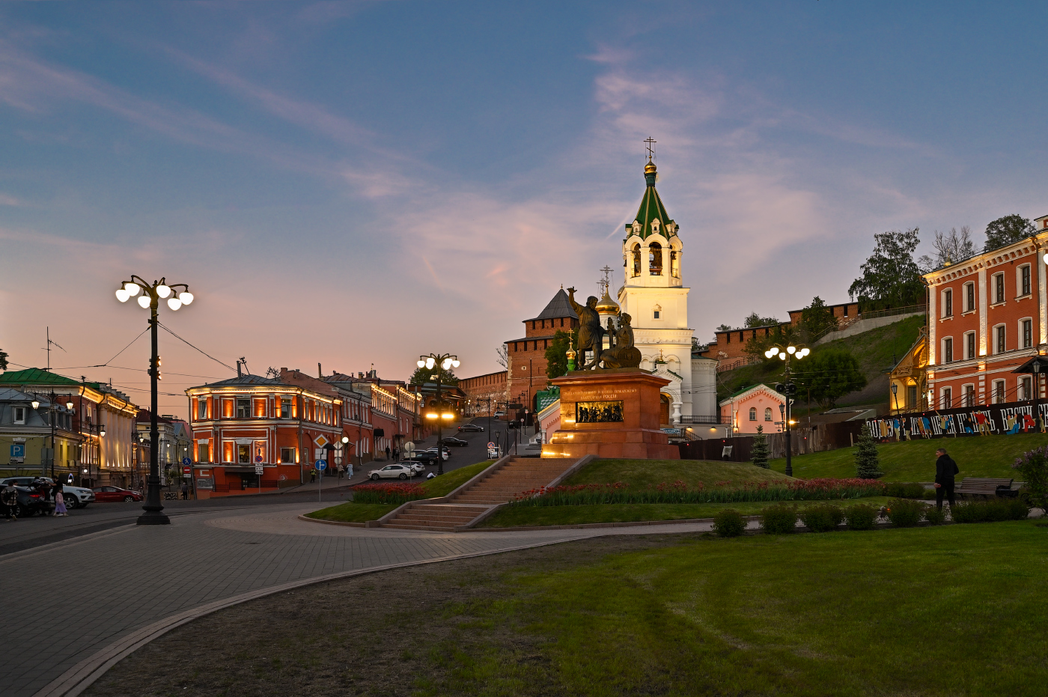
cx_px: 524
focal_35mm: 30
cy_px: 348
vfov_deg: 43.5
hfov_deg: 62.0
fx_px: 873
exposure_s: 1/40
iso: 250
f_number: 8
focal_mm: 30
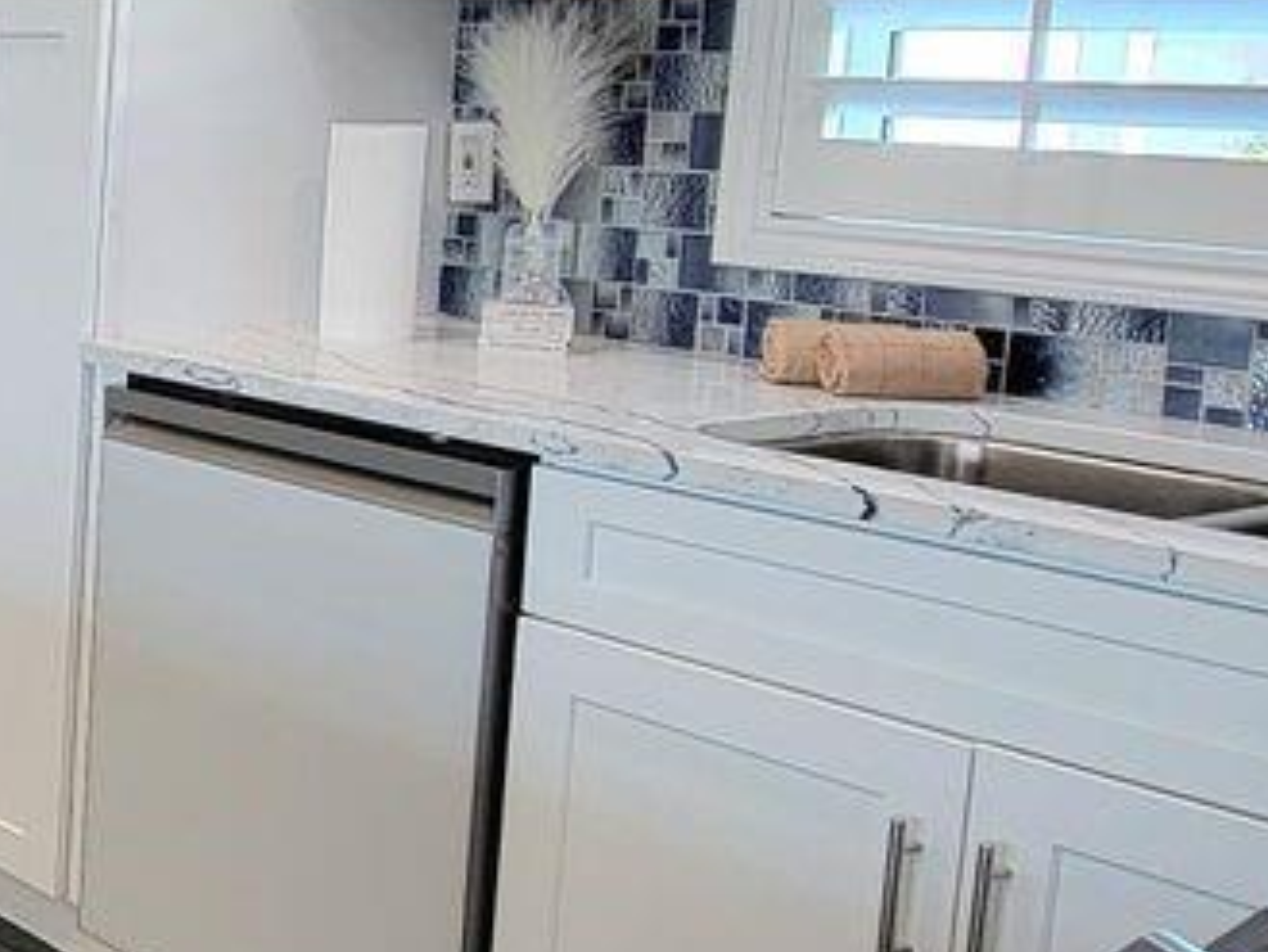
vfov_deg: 26.9
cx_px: -684
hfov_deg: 25.5
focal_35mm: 54
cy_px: 320
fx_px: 1979
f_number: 2.2
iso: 80
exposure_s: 1/60.2
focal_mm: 2.2
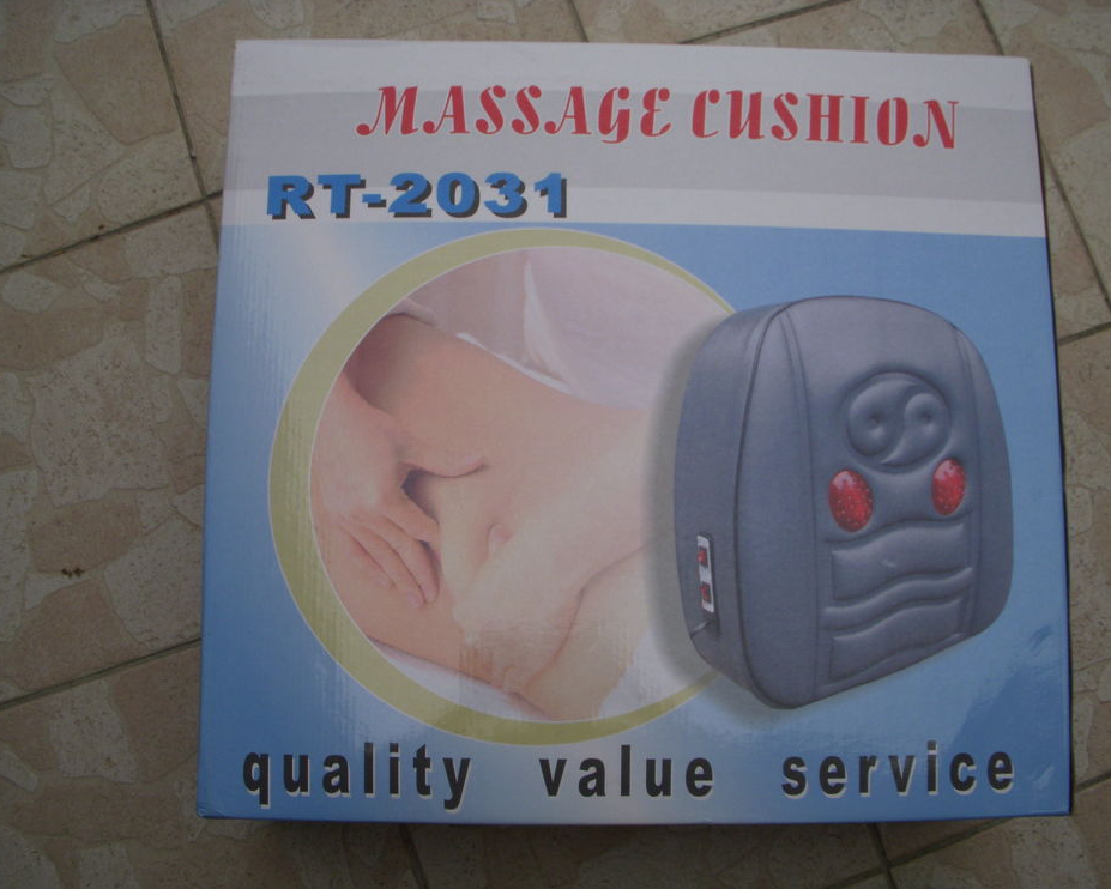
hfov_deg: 45.8
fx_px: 1316
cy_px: 444
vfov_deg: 37.3
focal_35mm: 40
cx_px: 585
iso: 100
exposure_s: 1/250
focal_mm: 6.3
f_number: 3.3
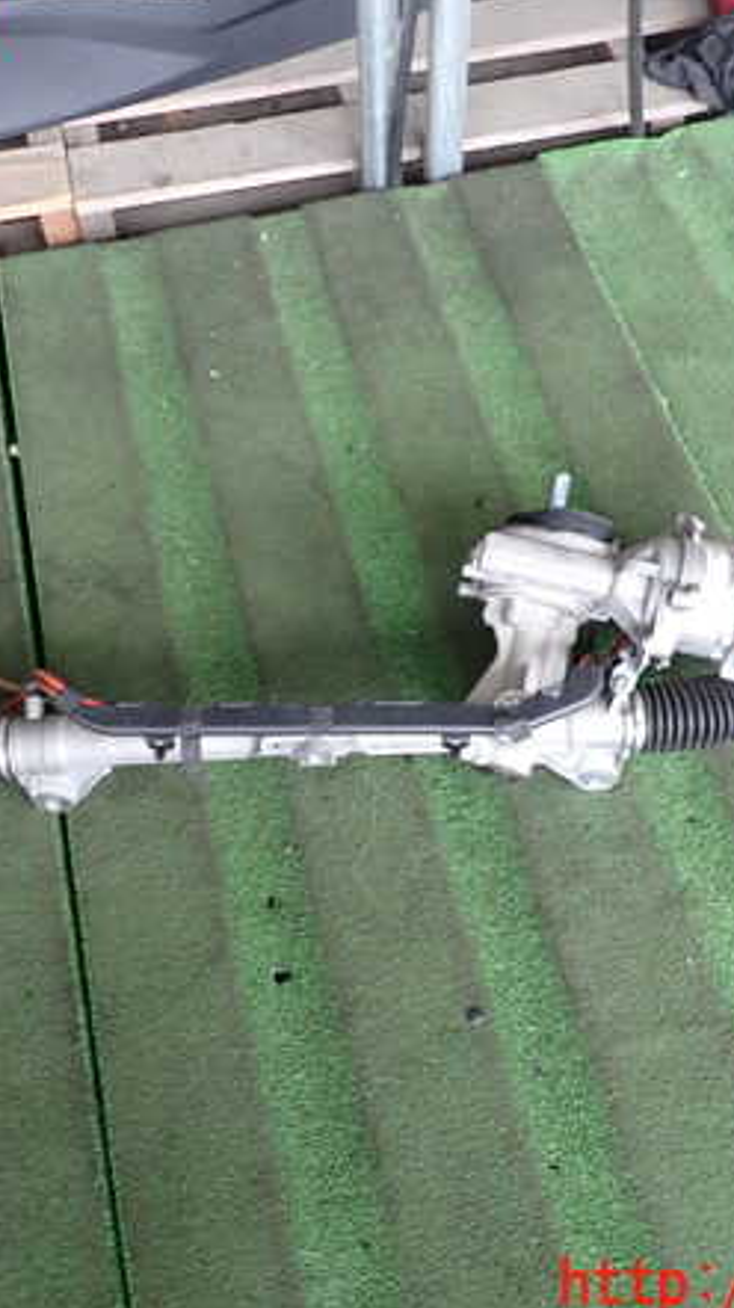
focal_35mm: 37
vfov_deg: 54.0
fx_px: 1283
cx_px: 340
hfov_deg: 31.9
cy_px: 657
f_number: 2
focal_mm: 4.5
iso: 200
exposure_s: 1/40
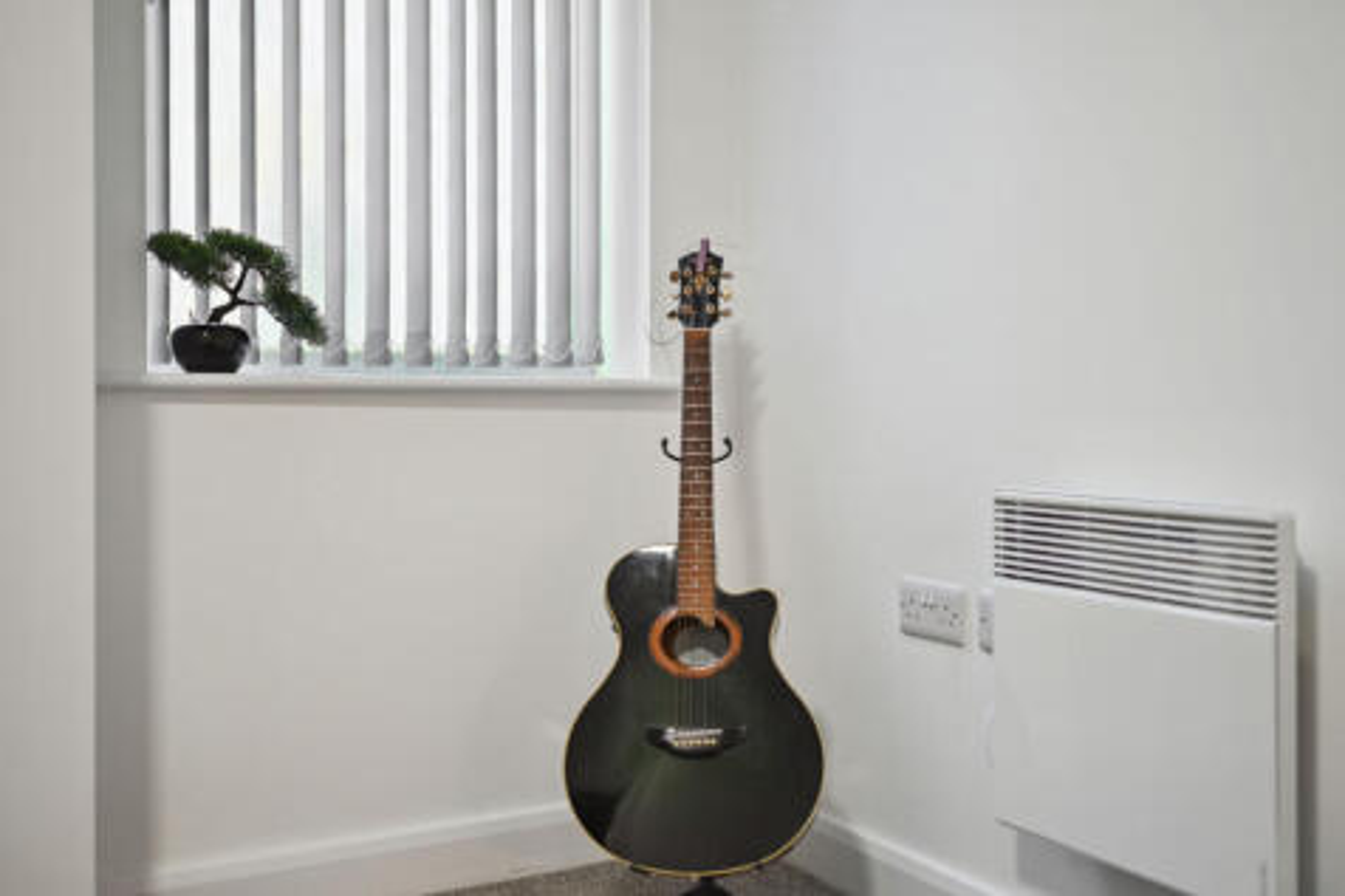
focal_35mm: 35
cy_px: 448
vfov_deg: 37.8
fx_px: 1307
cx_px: 672
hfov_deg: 54.5
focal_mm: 35
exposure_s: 1/50
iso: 140
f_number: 1.8
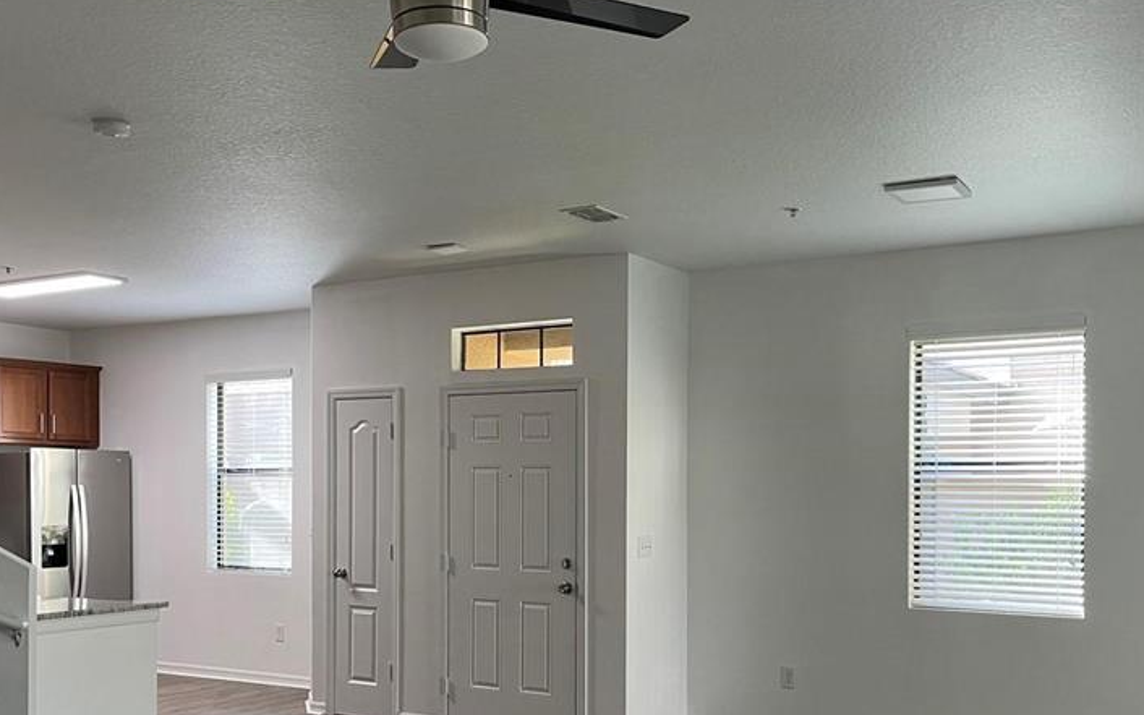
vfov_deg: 31.6
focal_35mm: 40
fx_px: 1247
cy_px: 498
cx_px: 538
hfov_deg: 49.3
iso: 125
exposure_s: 1/60
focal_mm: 4.2
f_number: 1.6
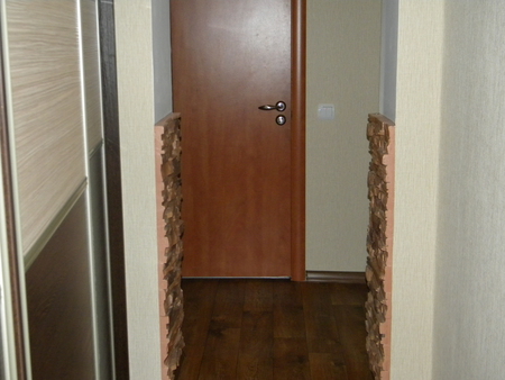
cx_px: 252
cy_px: 190
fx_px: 686
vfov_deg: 30.9
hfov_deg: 40.4
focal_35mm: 47
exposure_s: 1/30
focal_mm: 8.6
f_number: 3.9
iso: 400
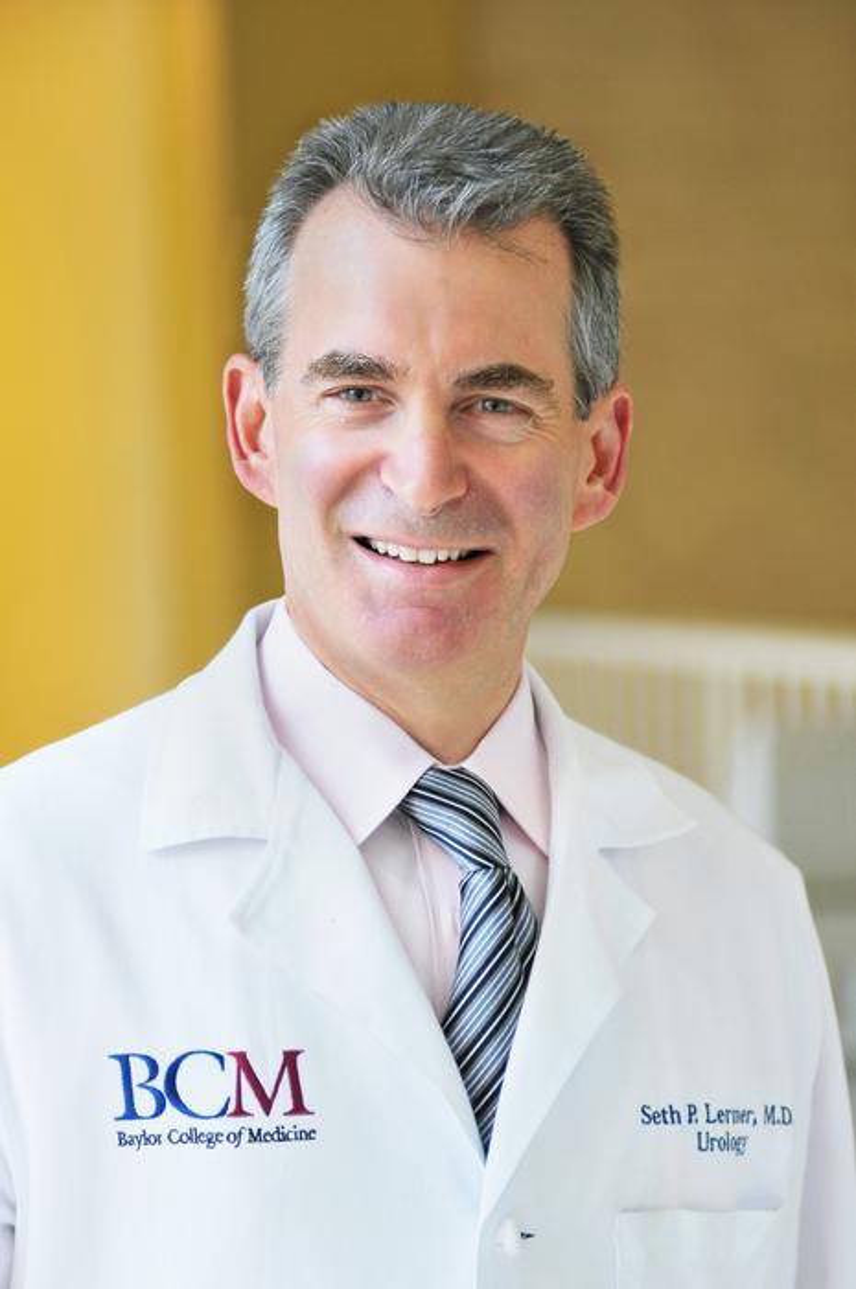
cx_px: 428
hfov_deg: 11.4
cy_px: 644
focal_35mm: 120
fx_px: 4290
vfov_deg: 17.1
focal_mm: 80
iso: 320
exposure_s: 1/100
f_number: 2.8
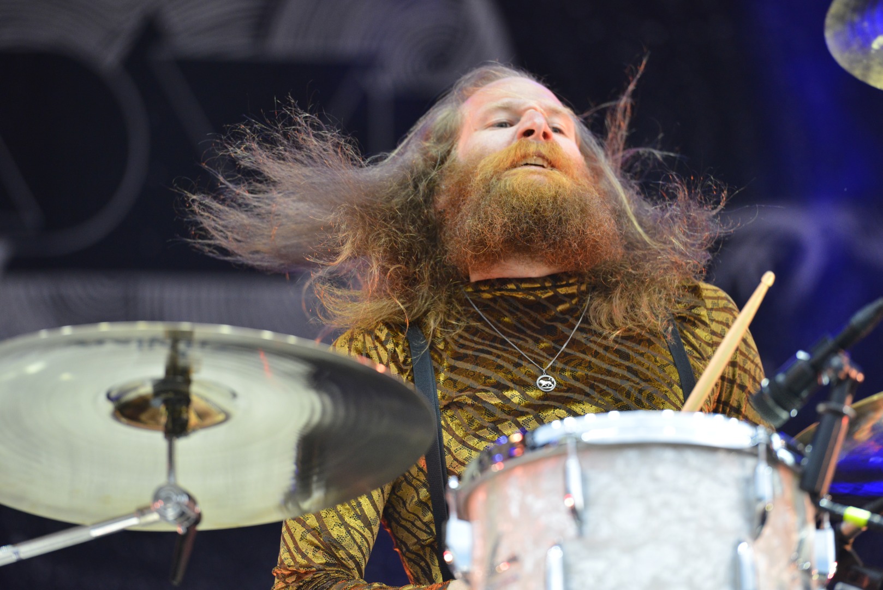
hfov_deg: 10.3
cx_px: 442
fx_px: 4907
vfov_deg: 6.9
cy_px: 295
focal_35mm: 200
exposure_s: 1/800
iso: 2000
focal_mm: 200
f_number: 4
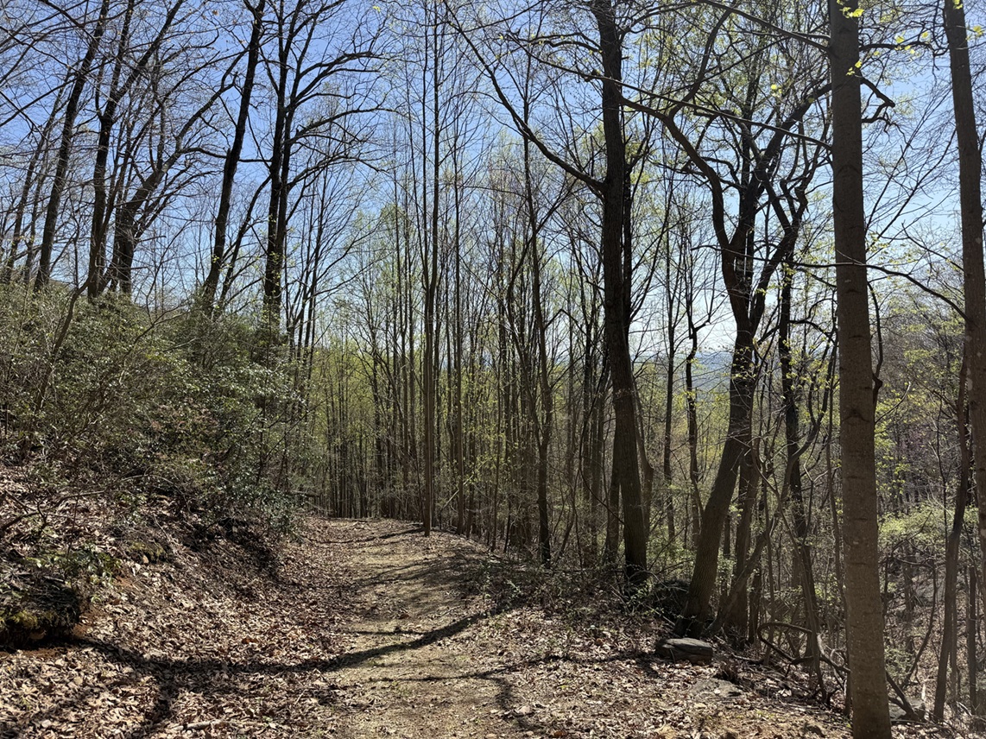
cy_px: 370
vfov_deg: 56.8
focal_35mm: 24
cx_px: 493
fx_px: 683
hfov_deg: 71.6
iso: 80
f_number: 1.78
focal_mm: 6.76
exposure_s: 1/2907
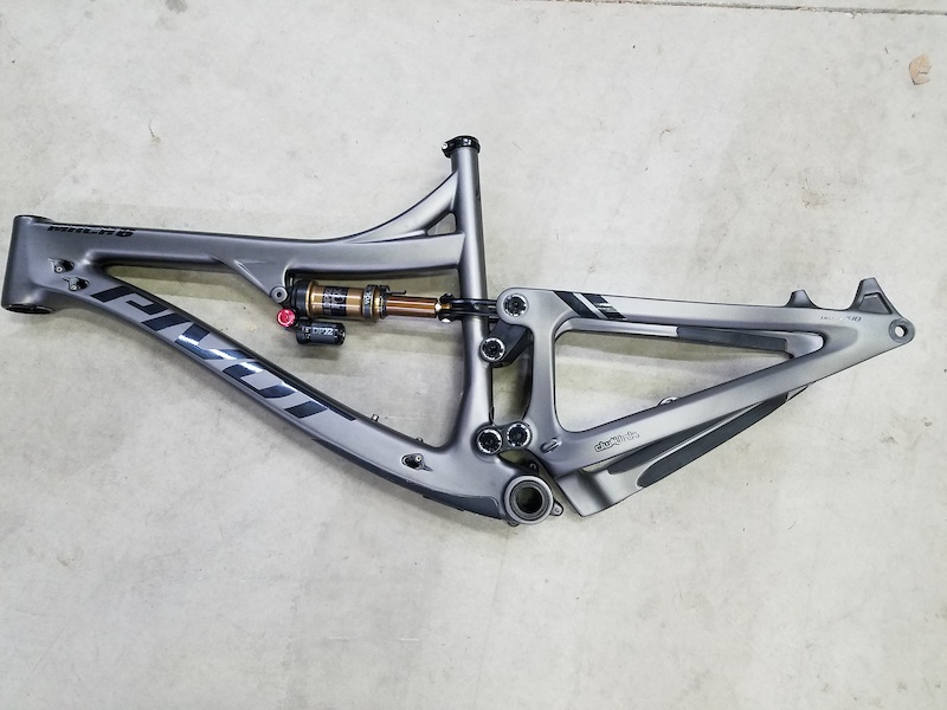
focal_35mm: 26
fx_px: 711
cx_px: 474
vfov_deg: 53.1
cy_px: 355
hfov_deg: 67.3
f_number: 1.7
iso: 250
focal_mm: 4.2
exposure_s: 1/20
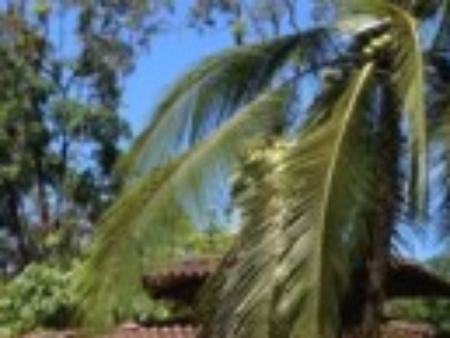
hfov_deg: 15.9
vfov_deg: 11.6
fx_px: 1587
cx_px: 21
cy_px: 533
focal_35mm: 122
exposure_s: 1/1042
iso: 50
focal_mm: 4.28
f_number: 2.4
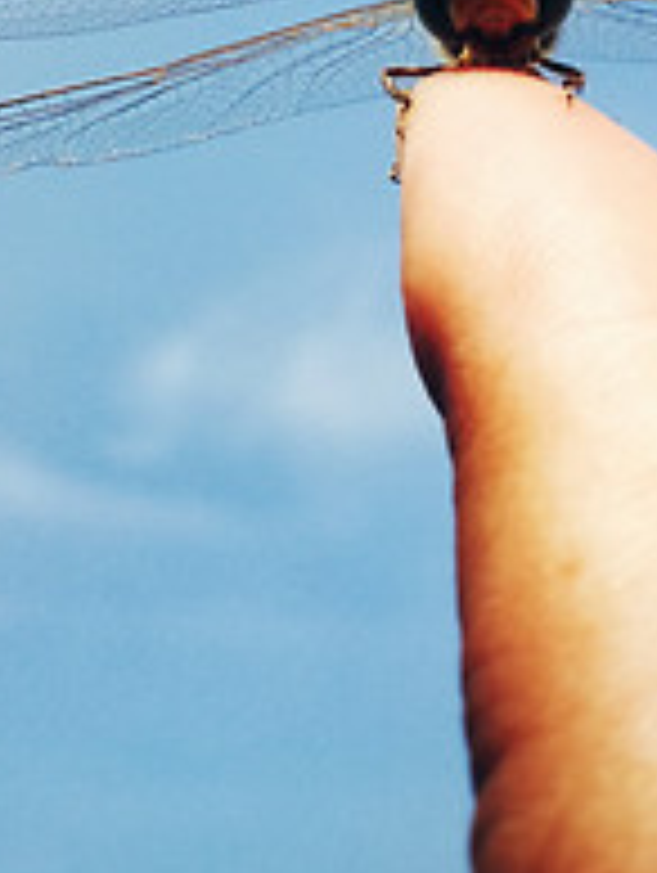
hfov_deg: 16.5
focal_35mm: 89
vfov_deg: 20.6
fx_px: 2247
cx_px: 153
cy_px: -162
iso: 50
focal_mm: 4.5
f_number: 2.2
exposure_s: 1/775
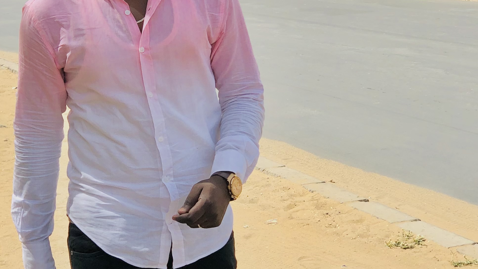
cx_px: 137
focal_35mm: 118
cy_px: 142
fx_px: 1496
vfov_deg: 10.3
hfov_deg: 18.1
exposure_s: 1/800
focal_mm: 6
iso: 16
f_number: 2.4
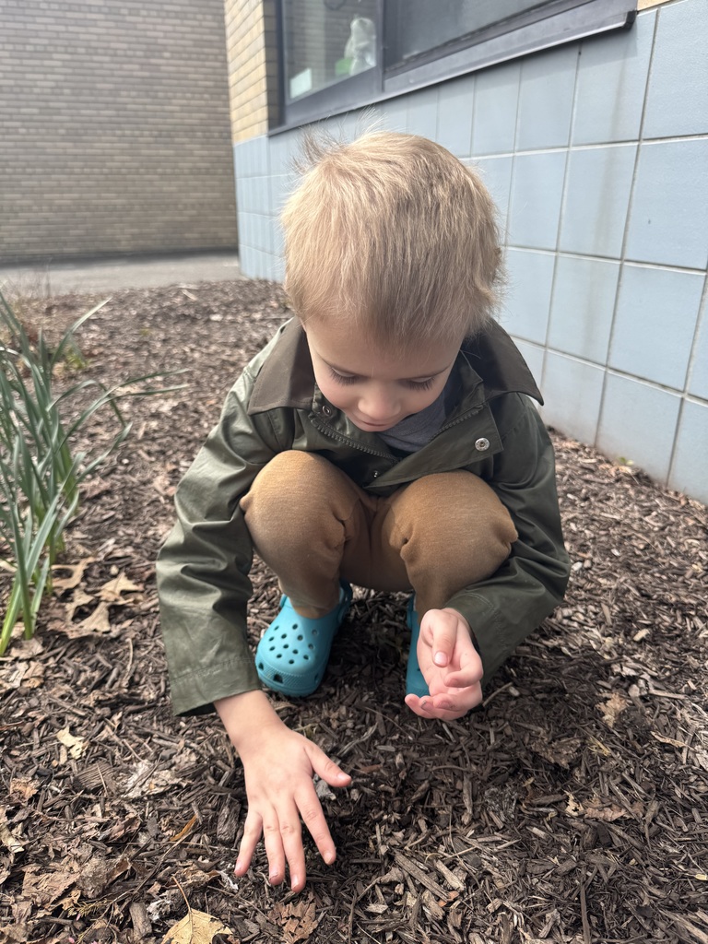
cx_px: 354
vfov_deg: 71.6
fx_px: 654
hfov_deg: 56.8
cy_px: 472
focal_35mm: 24
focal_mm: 6.76
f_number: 1.78
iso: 80
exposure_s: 1/1456
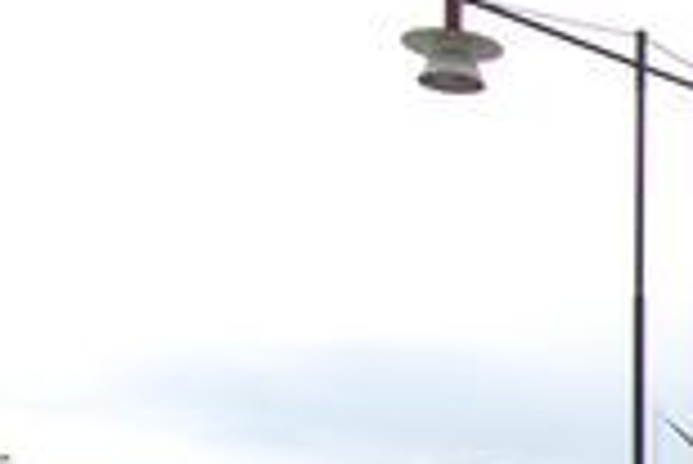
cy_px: 865
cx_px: 1413
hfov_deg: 14.8
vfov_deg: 11.3
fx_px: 2158
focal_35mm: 112
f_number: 8
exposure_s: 1/250
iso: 200
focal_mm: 18
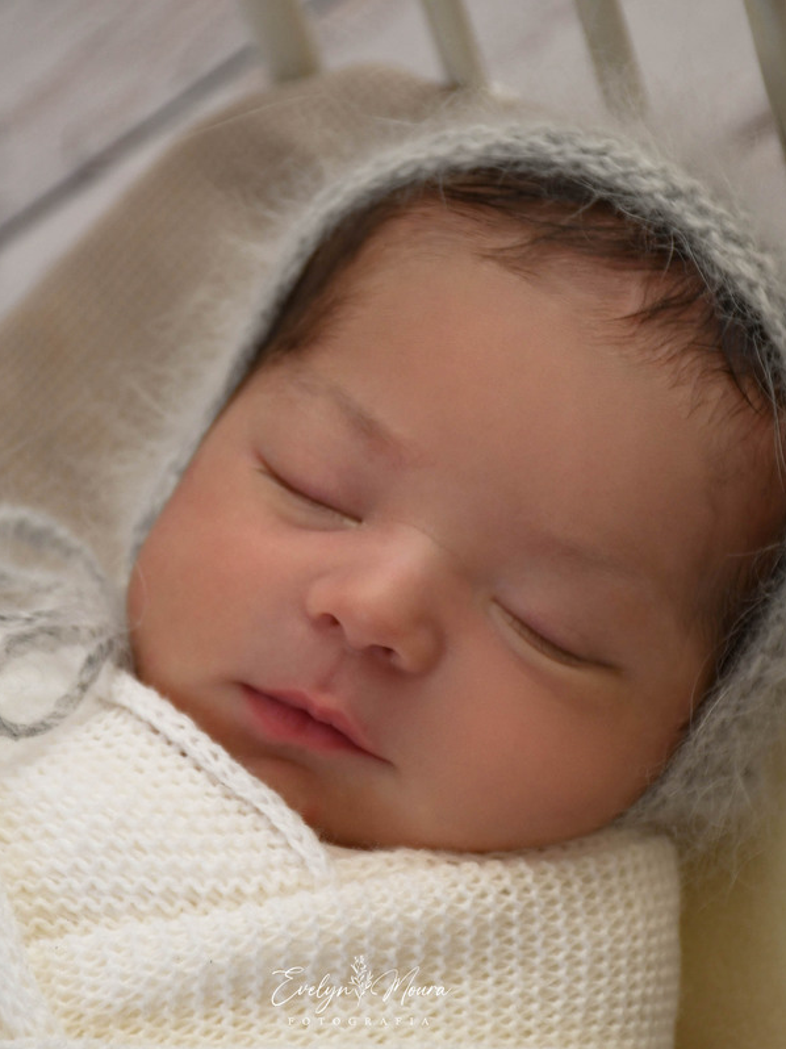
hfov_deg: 6.8
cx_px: 361
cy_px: 524
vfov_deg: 9.1
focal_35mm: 217
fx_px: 6573
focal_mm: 100
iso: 400
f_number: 5.6
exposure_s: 1/200
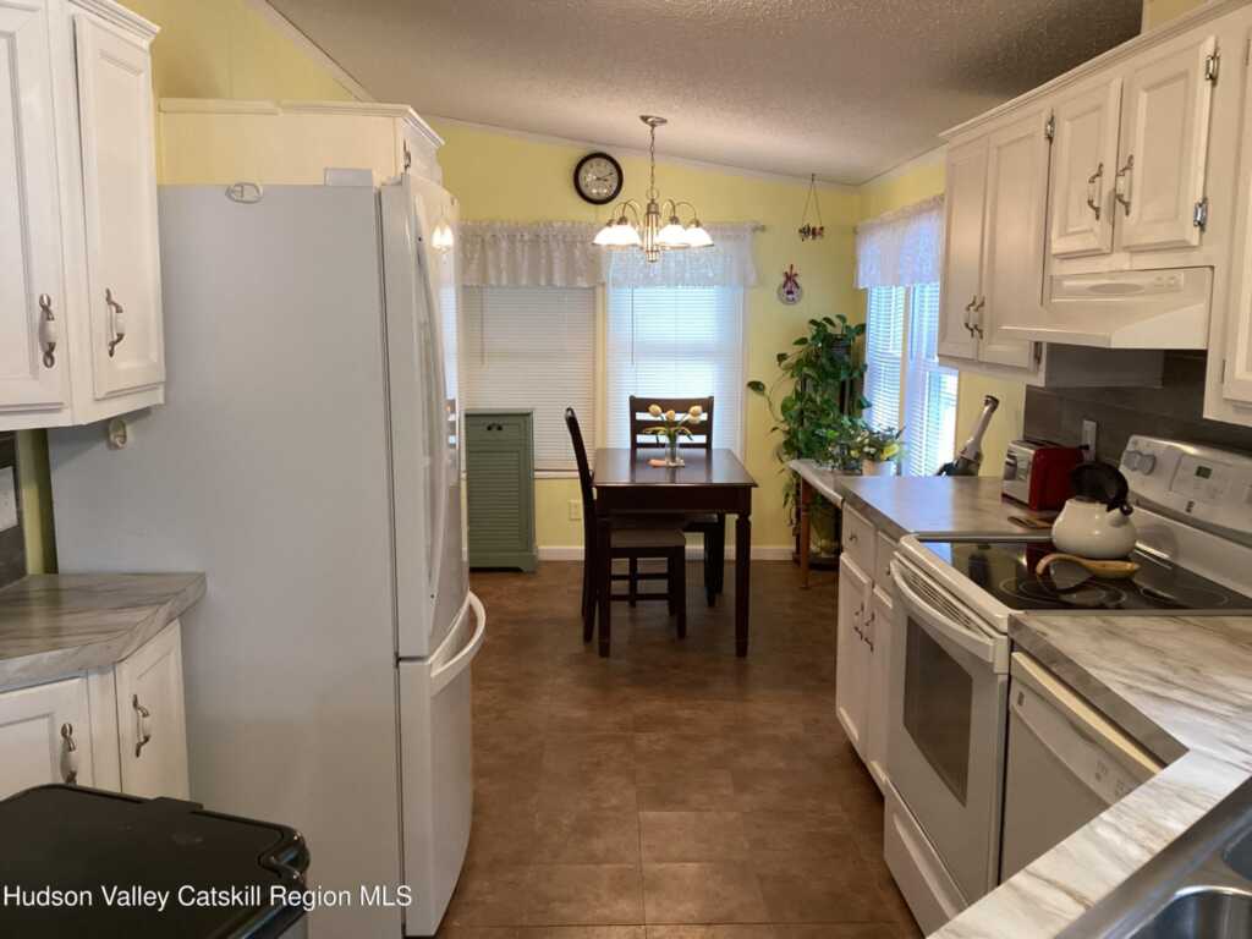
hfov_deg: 58.4
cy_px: 470
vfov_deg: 45.4
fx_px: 1121
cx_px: 626
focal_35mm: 31
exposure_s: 1/60
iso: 250
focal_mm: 3.3
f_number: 2.4
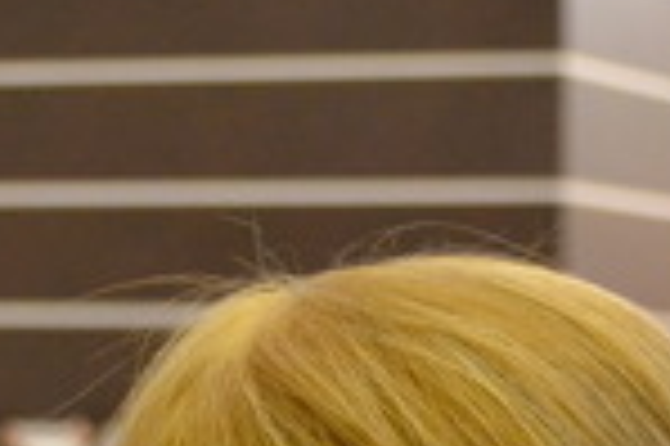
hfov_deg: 10.6
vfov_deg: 6.9
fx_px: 3588
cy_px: 838
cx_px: 576
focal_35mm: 193
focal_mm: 32
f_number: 4.8
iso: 3200
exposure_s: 1/40
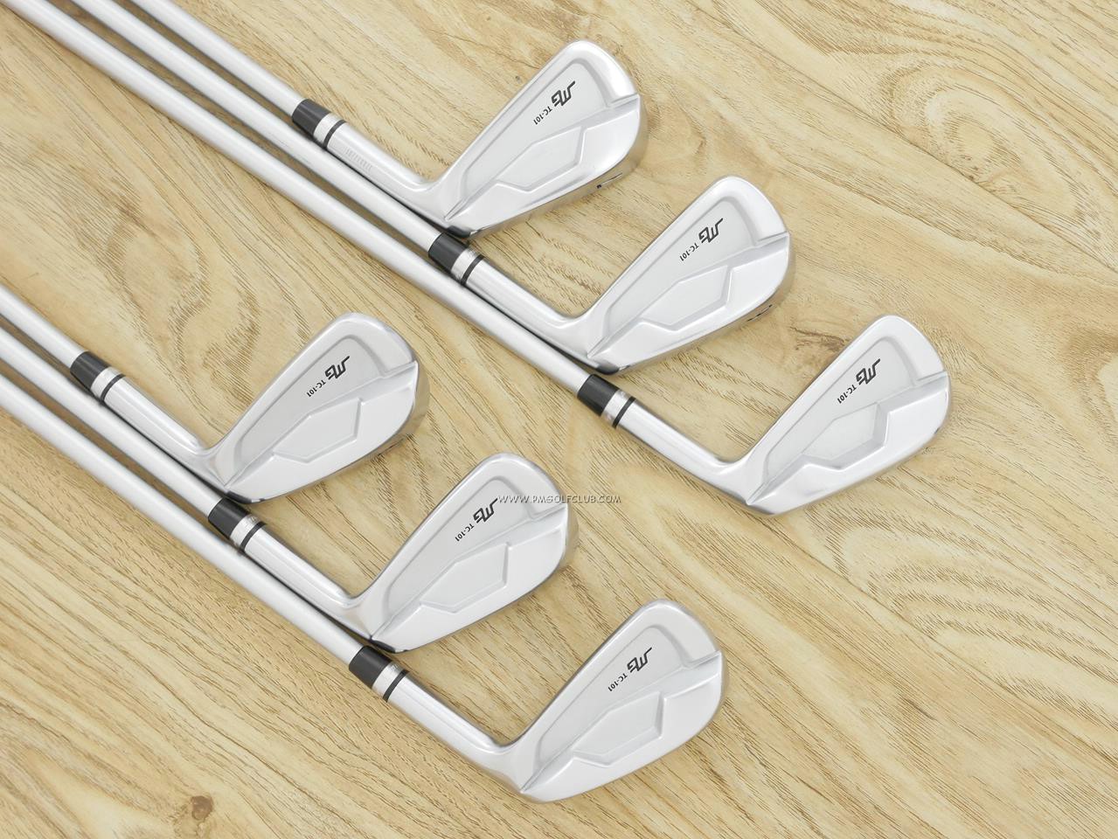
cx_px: 559
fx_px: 1615
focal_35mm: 50
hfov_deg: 38.2
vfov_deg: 29.1
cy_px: 420
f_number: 4.5
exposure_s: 1/50
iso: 1600
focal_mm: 25
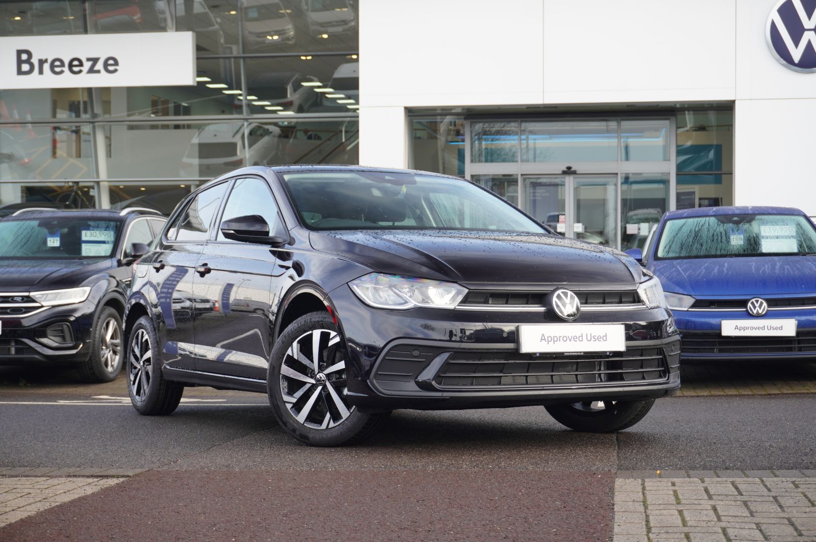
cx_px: 408
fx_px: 1359
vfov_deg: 22.6
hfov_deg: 33.4
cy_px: 271
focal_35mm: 60
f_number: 5.6
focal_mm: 40
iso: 200
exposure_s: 1/80
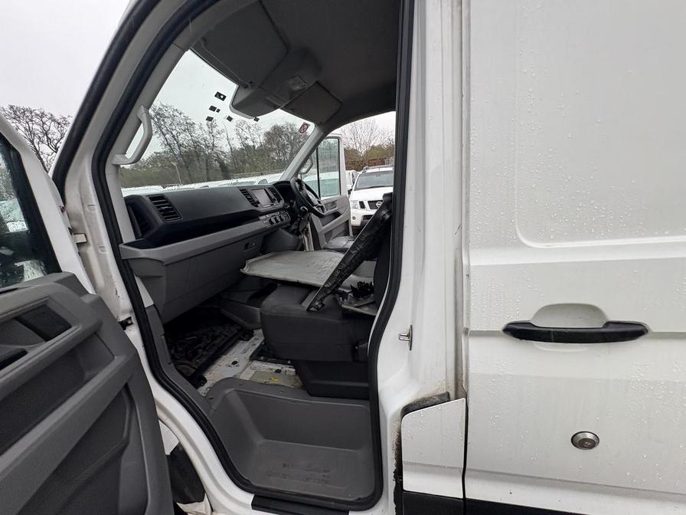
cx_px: 343
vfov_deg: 85.7
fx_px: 277
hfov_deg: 102.1
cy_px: 258
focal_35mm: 14
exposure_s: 1/99
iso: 100
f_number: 2.2
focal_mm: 2.22
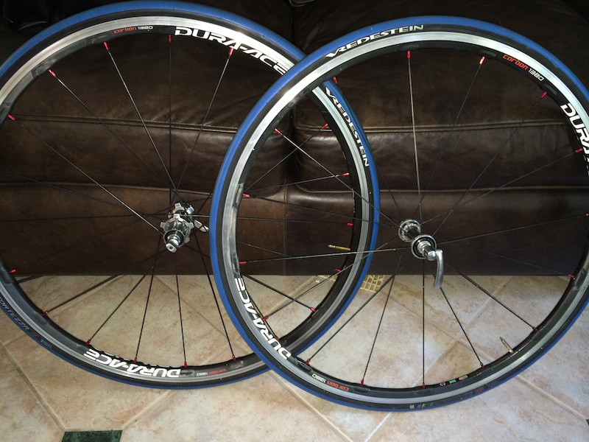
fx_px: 510
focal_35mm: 30
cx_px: 294
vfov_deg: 46.8
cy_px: 221
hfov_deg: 60.0
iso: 125
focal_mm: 4.12
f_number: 2.2
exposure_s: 1/16
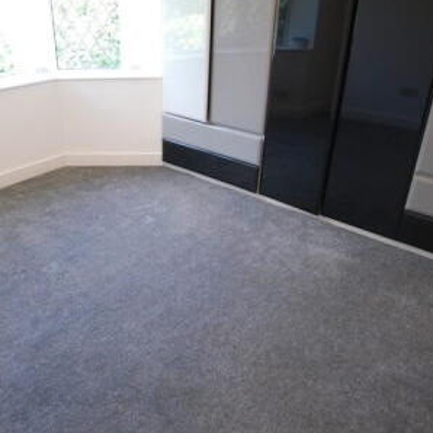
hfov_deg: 56.3
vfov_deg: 56.8
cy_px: 170
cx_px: 151
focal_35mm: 28
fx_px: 396
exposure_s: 1/40
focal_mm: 10
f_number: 3.5
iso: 400
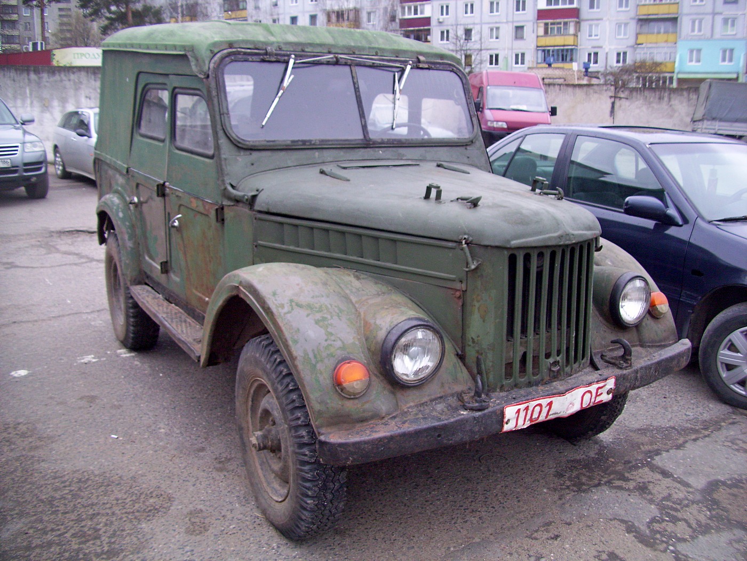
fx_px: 691
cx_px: 374
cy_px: 280
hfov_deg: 56.8
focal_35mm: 32
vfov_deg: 44.2
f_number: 2.9
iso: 80
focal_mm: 5.7
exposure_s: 1/125
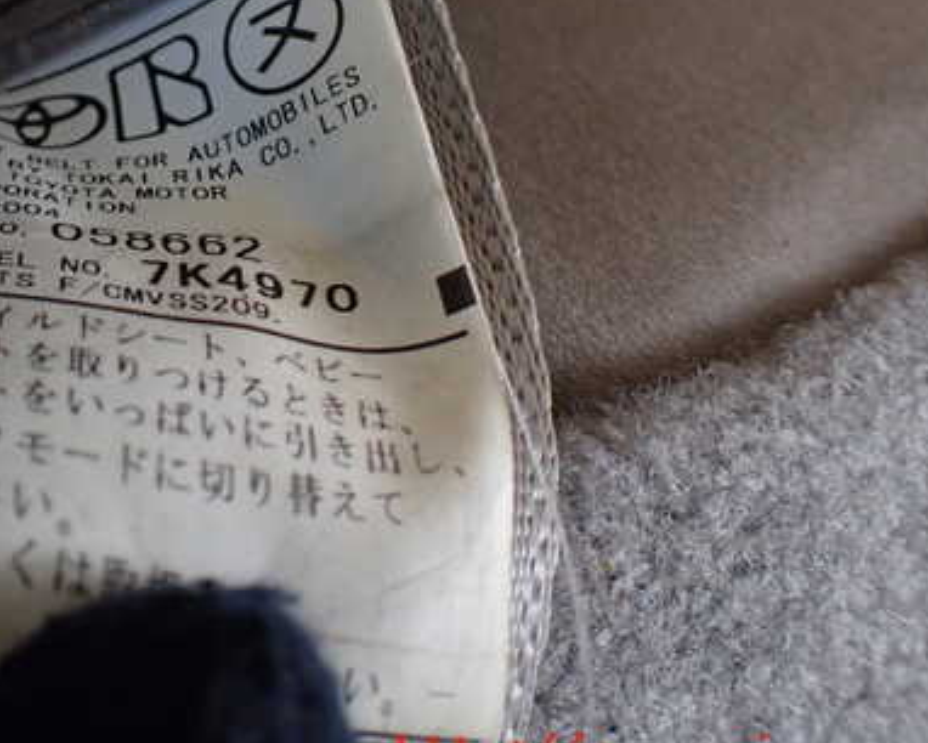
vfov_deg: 32.5
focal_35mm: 46
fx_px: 1264
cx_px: 216
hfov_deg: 39.1
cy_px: 243
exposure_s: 1/125
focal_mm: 5.4
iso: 500
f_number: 2.3
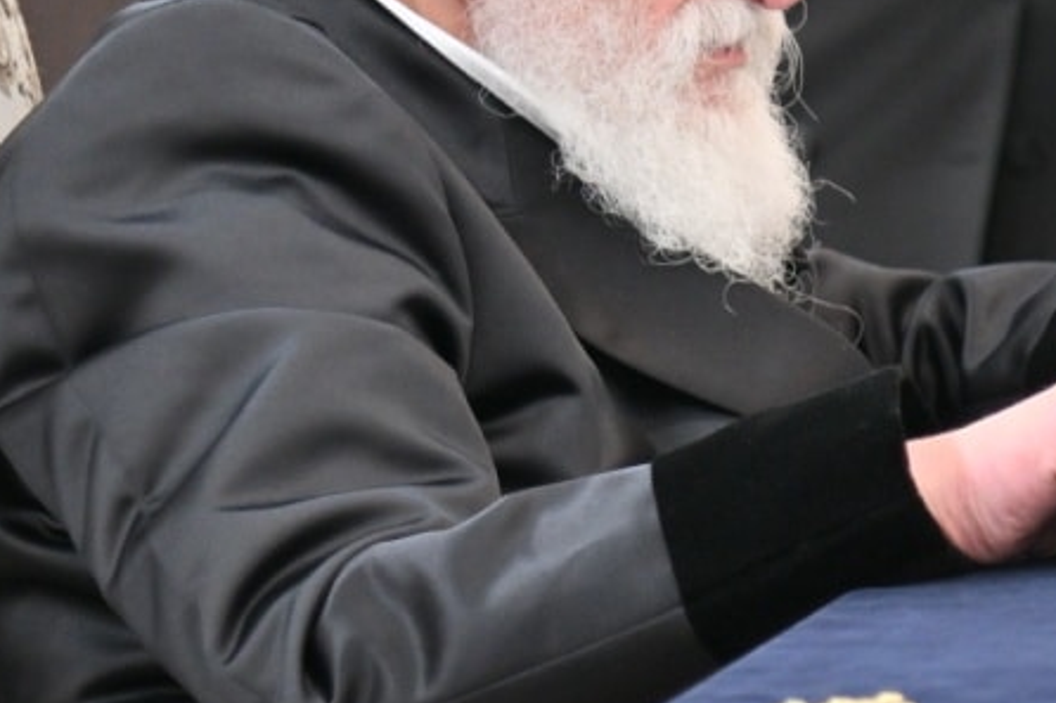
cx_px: 826
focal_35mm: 296
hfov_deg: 7.0
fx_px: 8679
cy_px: 2
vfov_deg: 4.6
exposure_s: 1/160
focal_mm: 86
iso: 640
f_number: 4
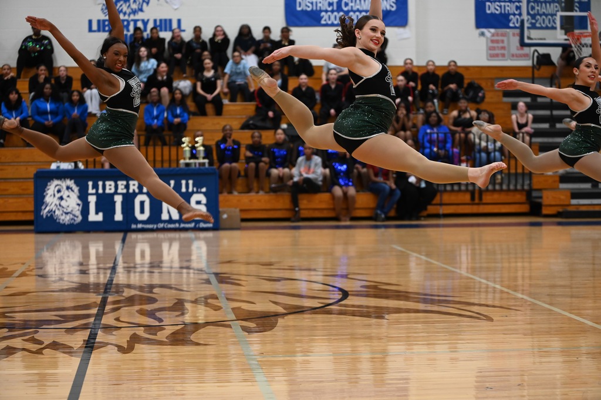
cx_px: 300
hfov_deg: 26.0
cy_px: 200
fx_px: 1301
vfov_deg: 17.5
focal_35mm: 78
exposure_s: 1/400
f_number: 2.8
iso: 2500
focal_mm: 78
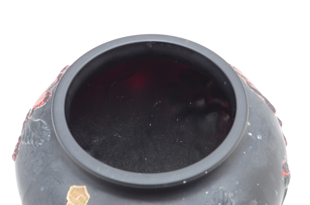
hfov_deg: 28.1
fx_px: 619
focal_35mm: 72
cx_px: 155
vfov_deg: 18.8
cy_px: 102
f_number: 13
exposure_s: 1/160
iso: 200
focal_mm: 48
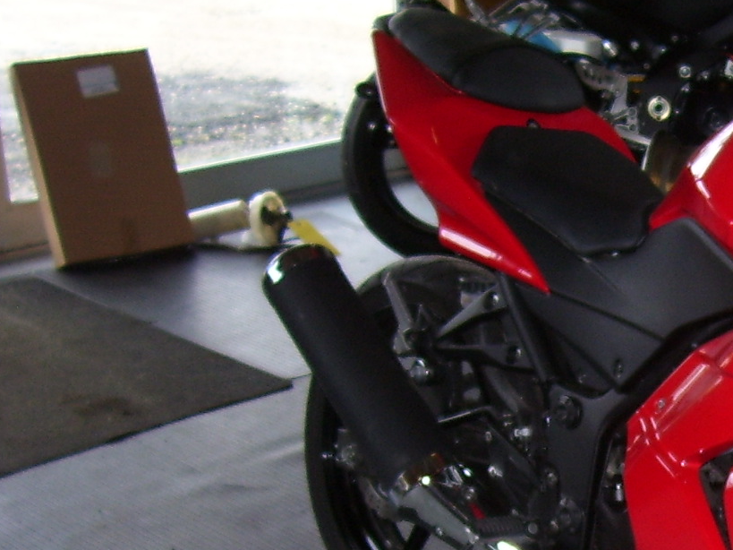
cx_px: 867
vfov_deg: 17.1
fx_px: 1800
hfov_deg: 21.5
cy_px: 507
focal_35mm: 85
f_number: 2.7
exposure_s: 1/60
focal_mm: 5.6
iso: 80
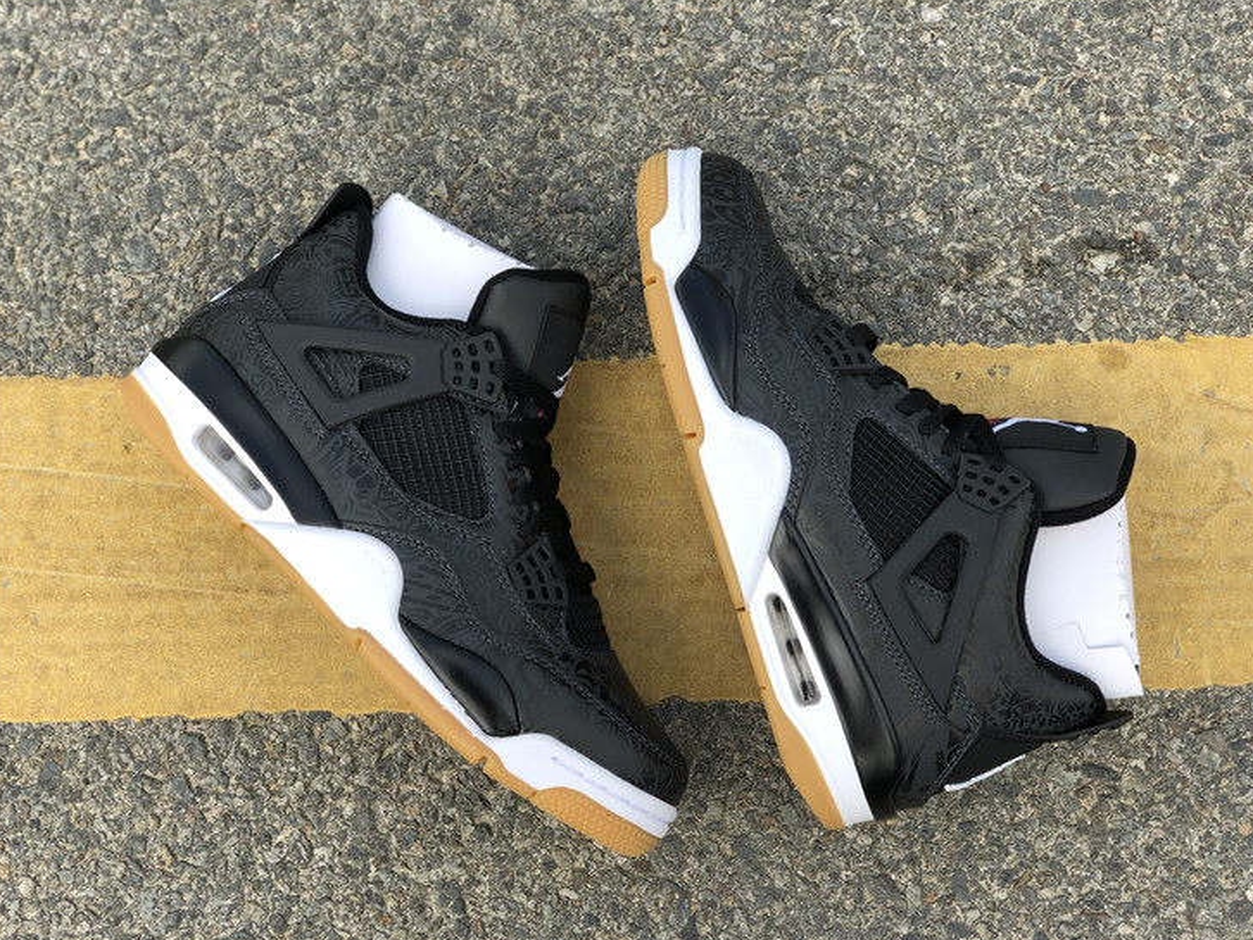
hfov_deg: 36.2
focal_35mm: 53
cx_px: 623
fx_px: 1919
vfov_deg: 27.5
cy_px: 473
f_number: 2.4
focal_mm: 6
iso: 16
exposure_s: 1/196
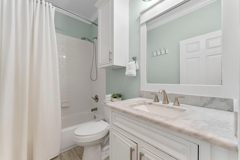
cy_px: 80
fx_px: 93
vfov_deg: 81.2
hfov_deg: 104.2
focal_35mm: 14
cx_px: 120
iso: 400
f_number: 9
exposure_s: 1/15
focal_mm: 14
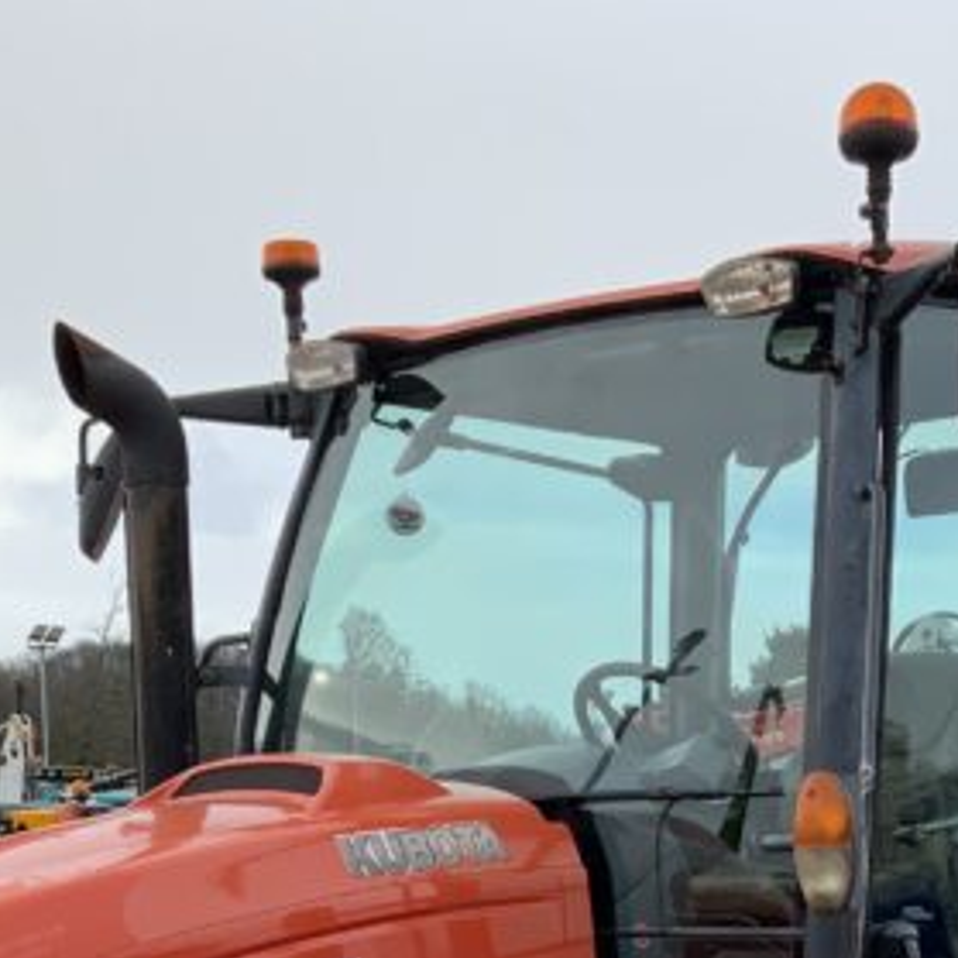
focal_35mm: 94
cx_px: 646
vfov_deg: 17.5
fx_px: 2943
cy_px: 1178
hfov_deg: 18.4
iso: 16
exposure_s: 1/929
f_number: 1.8
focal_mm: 3
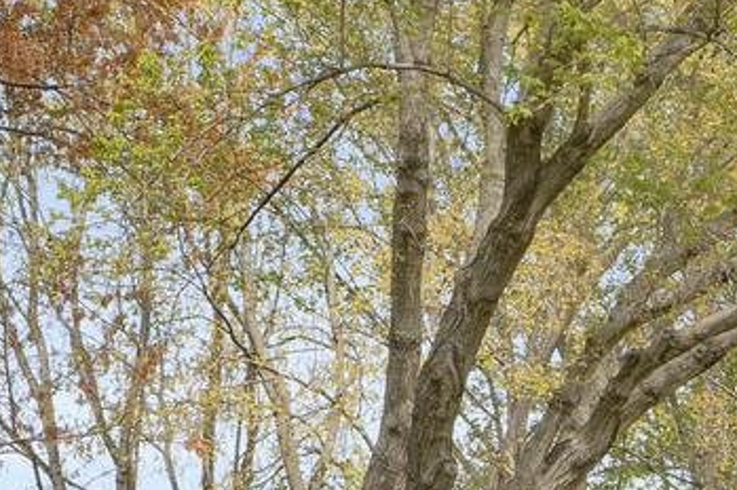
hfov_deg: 11.9
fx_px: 2884
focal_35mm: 141
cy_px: 878
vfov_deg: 9.3
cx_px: 1736
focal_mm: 24
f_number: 8
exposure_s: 1/200
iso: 100
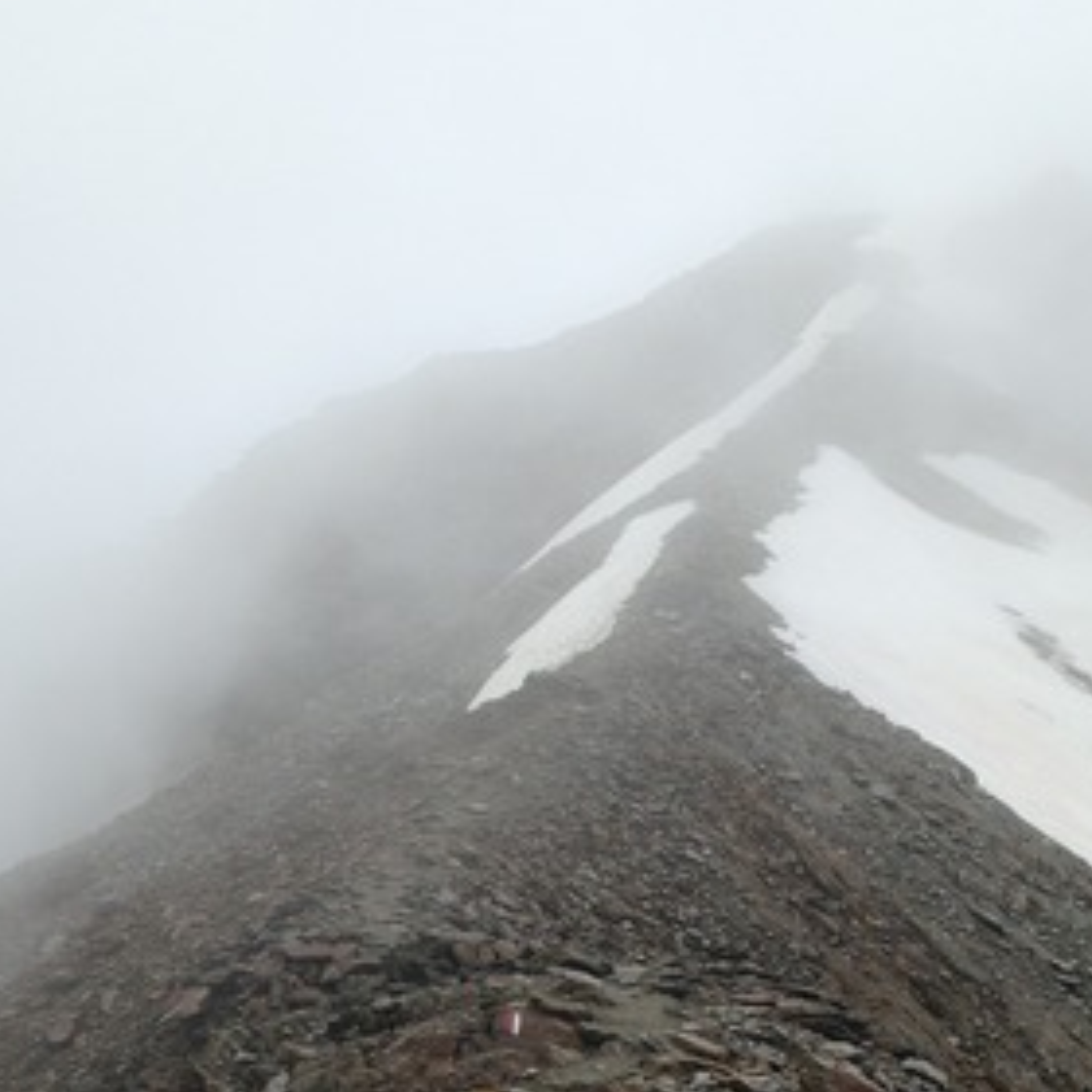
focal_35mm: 52
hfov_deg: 32.6
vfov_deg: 32.1
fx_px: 1856
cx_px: 688
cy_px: 827
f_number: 2.4
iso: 50
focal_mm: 4.12
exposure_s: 1/1506
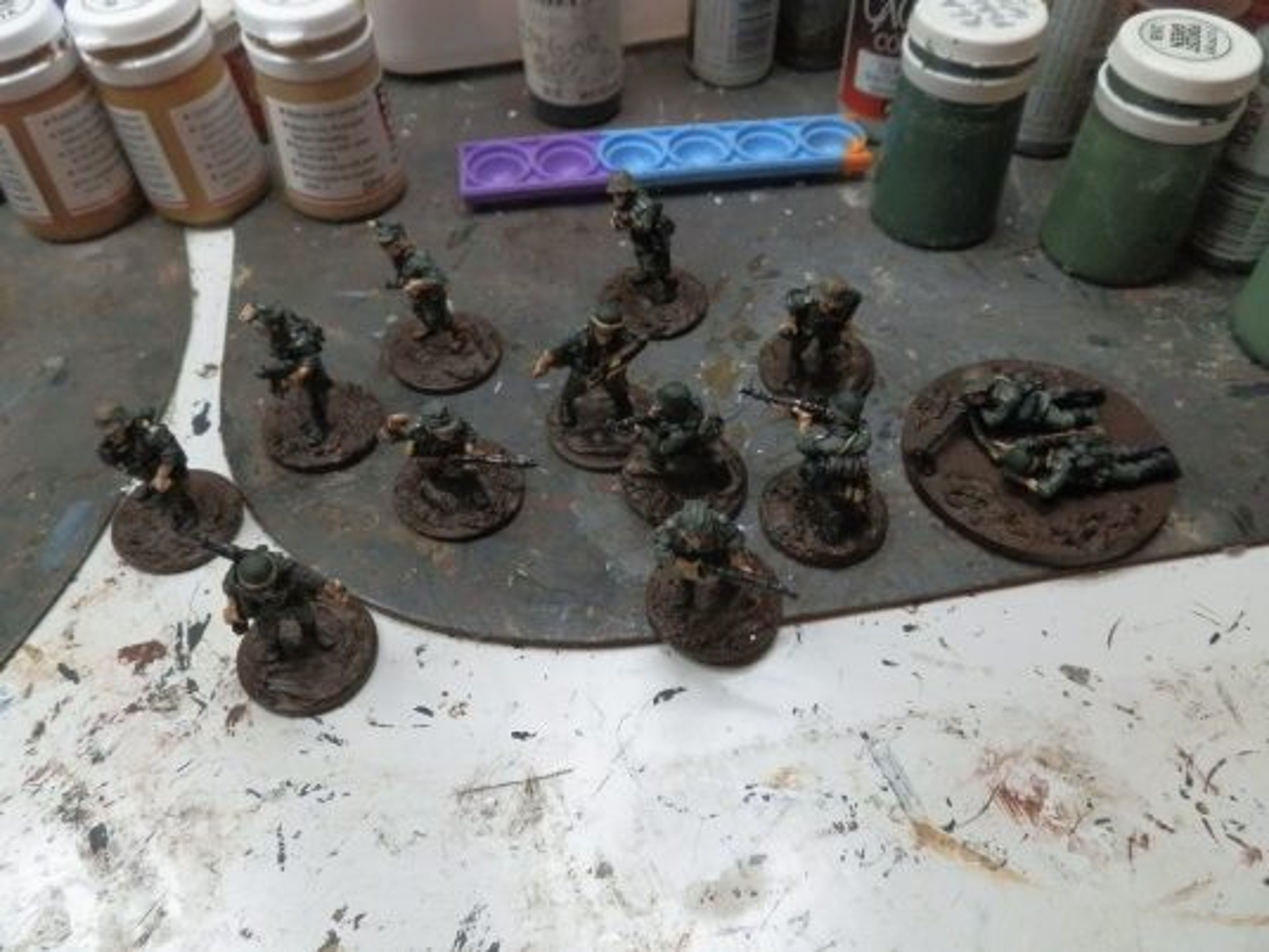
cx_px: 634
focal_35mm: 28
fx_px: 1026
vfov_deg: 49.7
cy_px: 476
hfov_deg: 63.4
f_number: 3.1
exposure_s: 1/250
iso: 400
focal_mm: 5
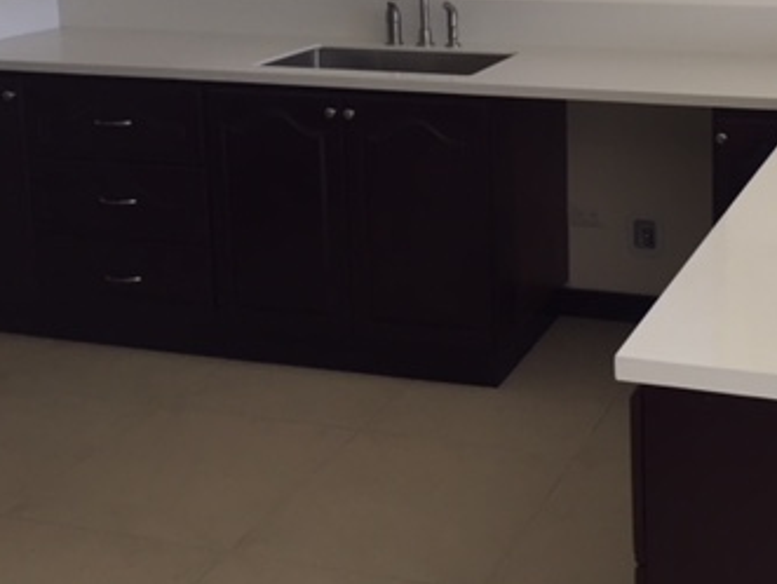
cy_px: 23
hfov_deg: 33.2
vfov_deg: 25.1
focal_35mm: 56
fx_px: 1258
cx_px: 636
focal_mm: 4.15
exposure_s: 1/30
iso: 50
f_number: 2.2
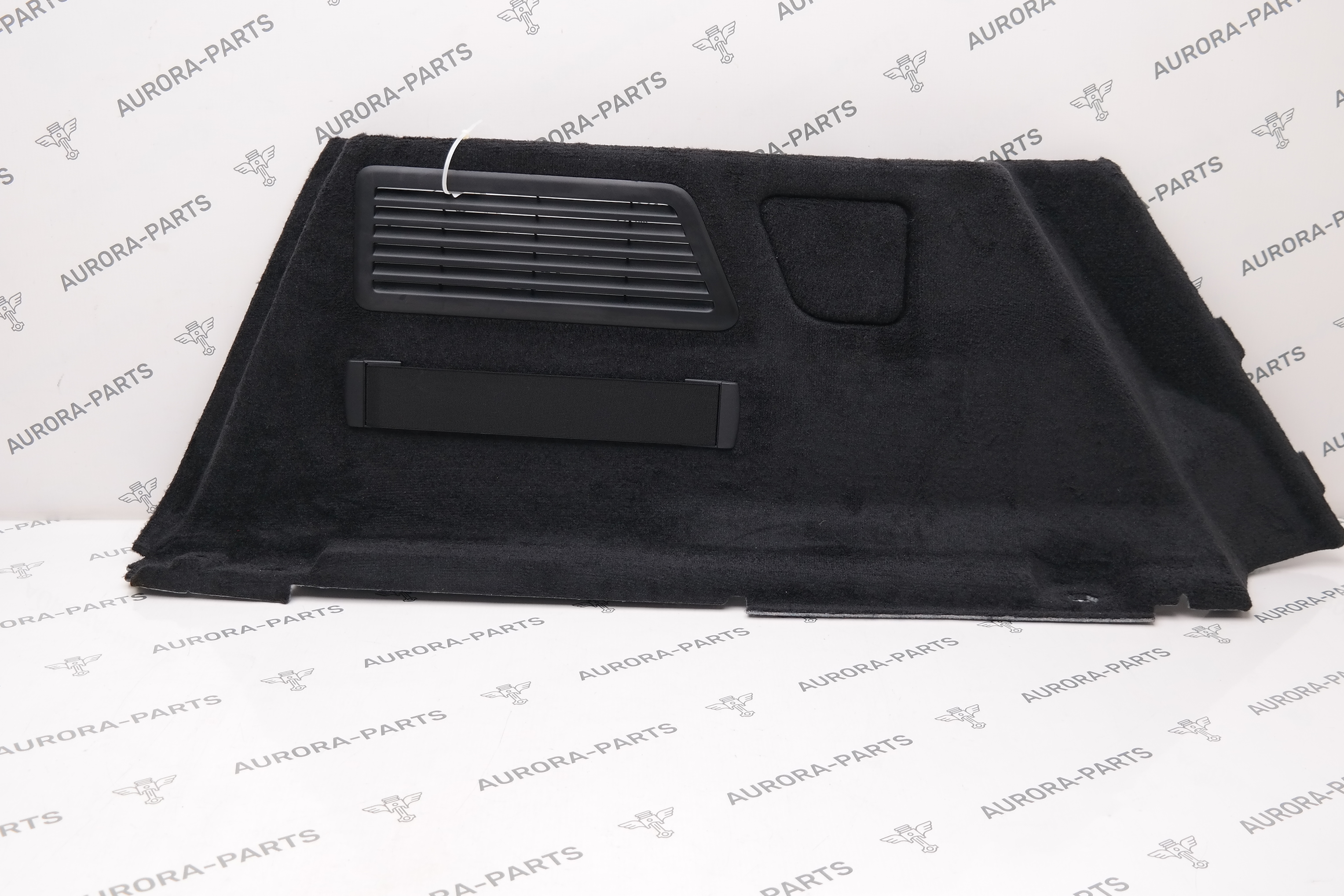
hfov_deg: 46.4
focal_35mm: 42
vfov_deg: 31.9
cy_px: 395
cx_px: 713
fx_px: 1568
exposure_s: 1/80
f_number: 4
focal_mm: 22
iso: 200
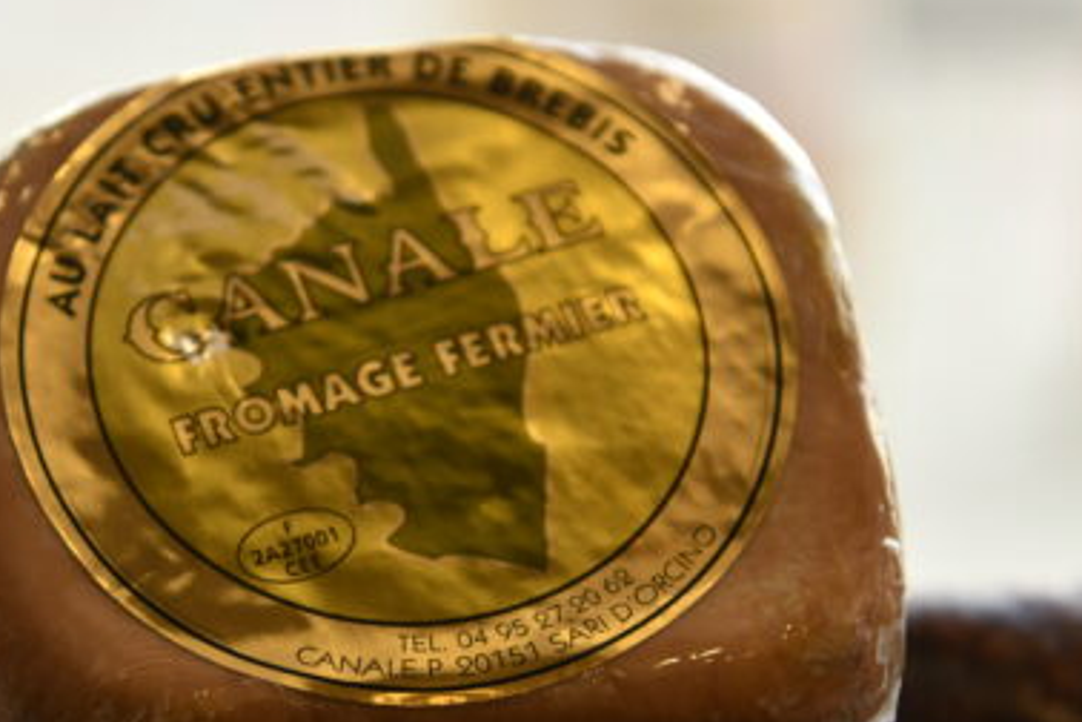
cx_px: 364
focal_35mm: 111
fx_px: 3336
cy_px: 504
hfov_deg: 18.4
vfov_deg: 12.3
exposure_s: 1/800
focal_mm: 70
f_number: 4.5
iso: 1000
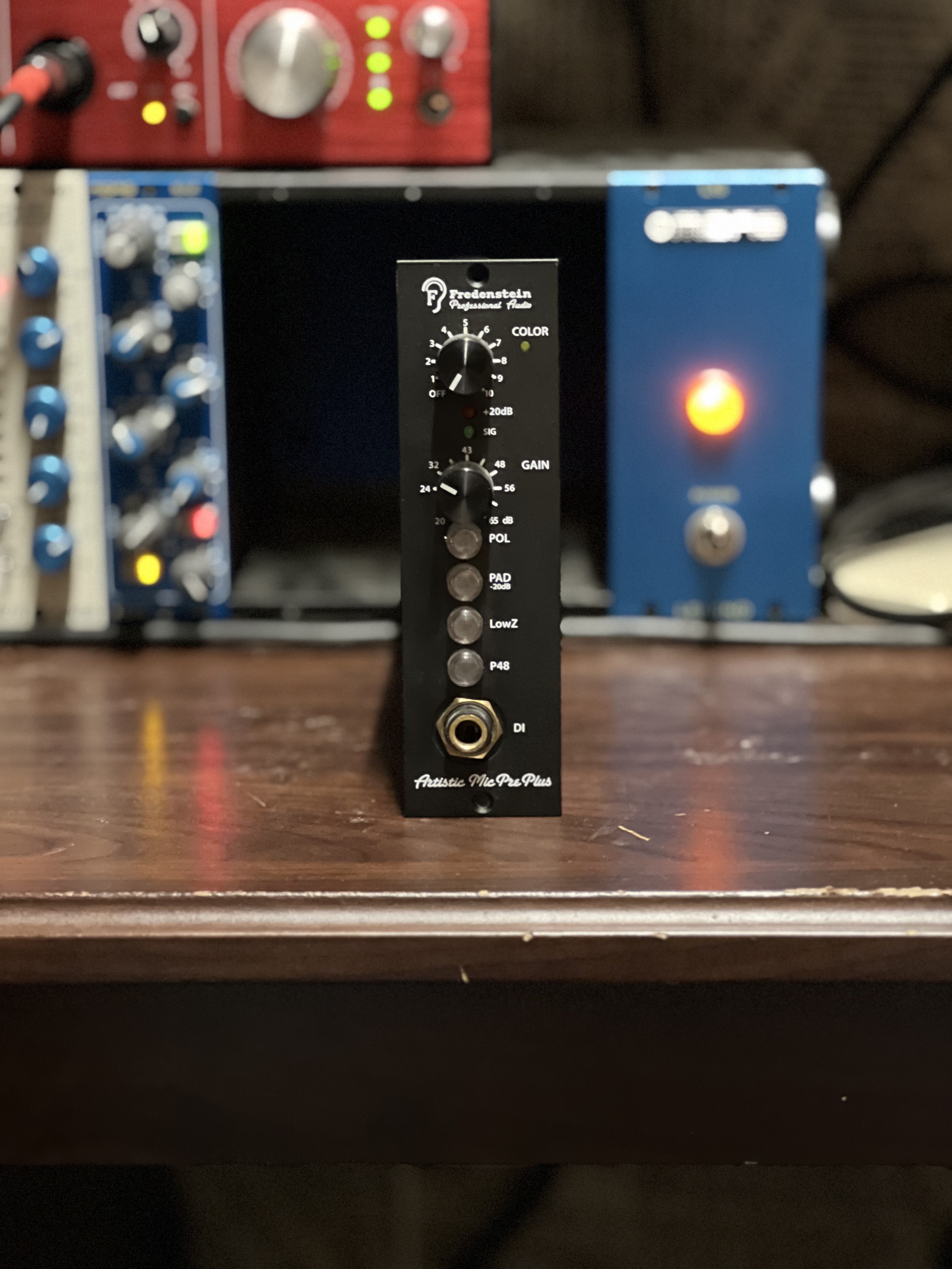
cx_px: 476
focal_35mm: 77
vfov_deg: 25.3
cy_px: 634
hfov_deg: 19.1
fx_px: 2824
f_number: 2.8
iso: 1250
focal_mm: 9
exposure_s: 1/14
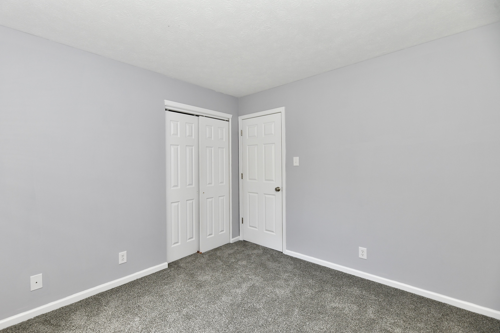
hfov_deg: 100.3
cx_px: 234
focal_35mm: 15
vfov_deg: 77.3
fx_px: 208
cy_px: 168
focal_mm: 14
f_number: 6.3
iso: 640
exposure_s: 1/60
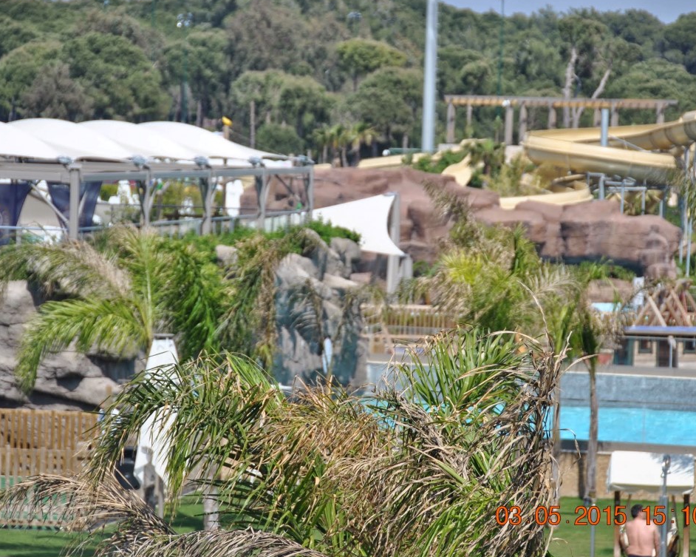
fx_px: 4242
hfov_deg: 9.4
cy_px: 274
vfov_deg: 7.5
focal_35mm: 206
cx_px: 362
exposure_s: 1/500
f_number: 5.6
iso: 100
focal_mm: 120
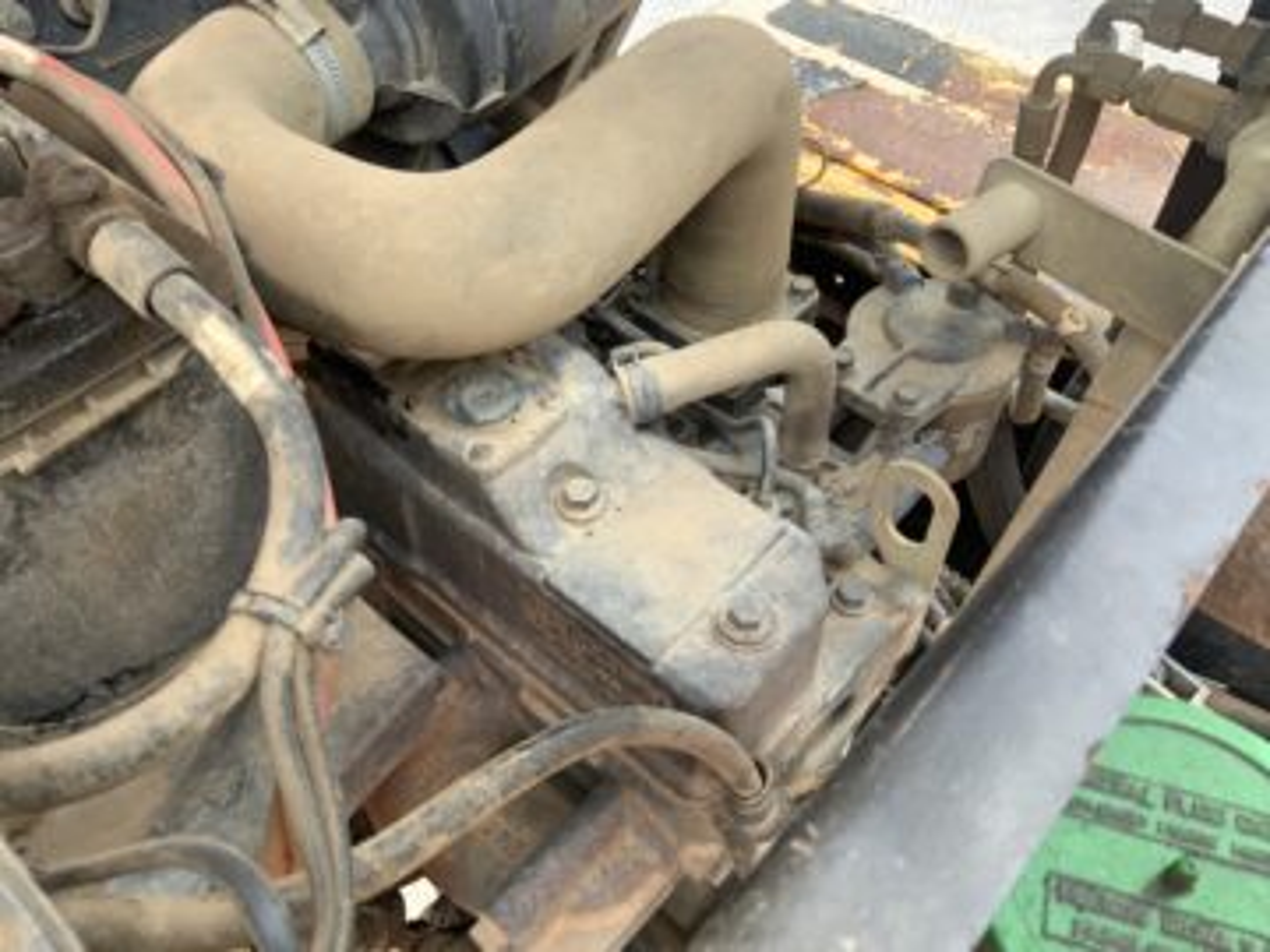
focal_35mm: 29
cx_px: 635
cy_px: 476
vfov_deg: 48.2
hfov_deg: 61.7
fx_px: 1064
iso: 16
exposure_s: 1/128
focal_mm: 3
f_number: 1.8
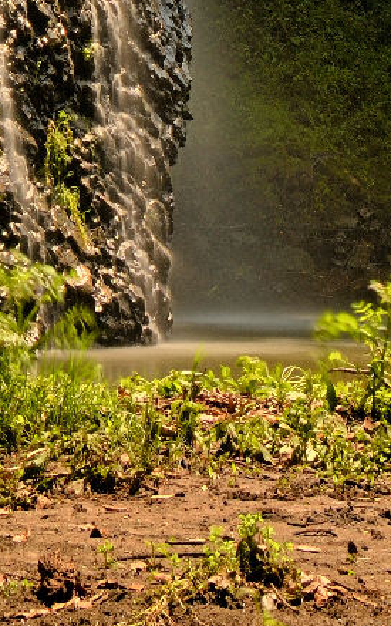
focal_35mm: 95
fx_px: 1620
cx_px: 144
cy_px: -721
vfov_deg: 15.7
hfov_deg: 13.8
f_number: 16
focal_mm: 20
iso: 50
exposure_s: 20
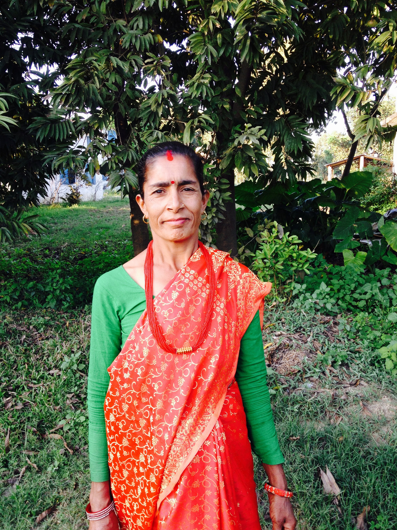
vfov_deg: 52.6
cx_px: 198
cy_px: 265
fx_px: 535
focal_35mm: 35
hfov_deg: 40.7
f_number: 2.4
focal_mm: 4.28
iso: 64
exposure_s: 1/120
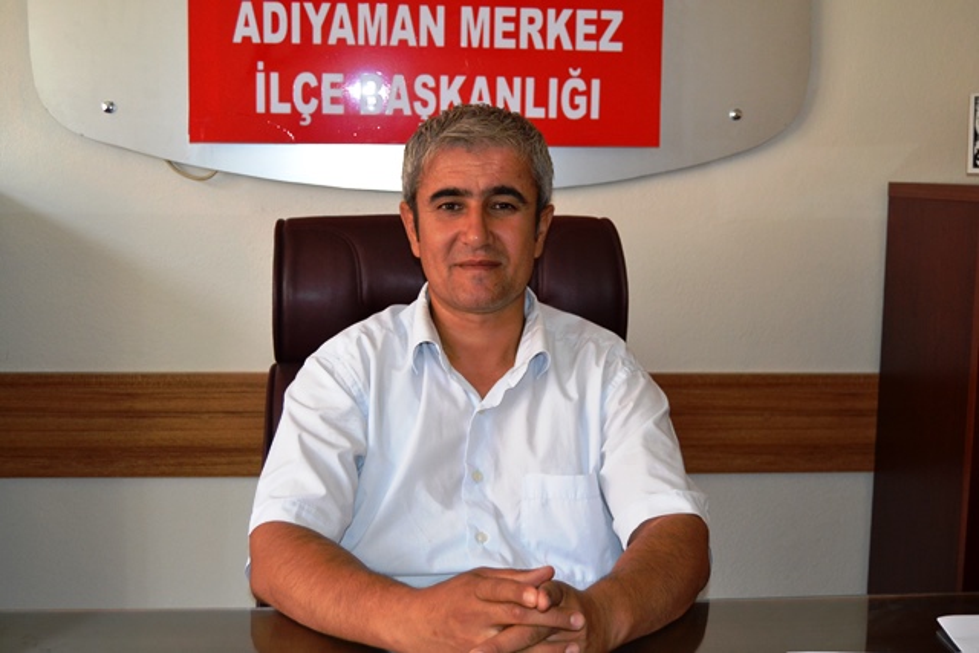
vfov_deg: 29.9
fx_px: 1224
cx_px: 490
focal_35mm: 45
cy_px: 326
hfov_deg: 43.6
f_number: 4.2
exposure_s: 1/60
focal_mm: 30
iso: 1100
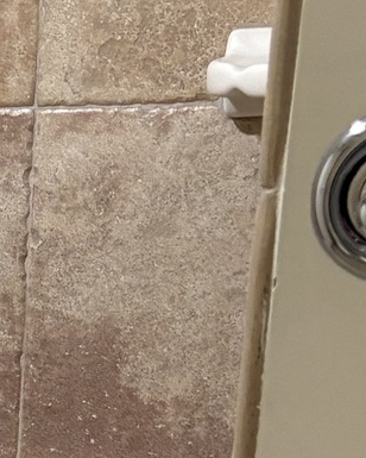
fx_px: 2058
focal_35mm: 152
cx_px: -535
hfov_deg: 9.1
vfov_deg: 11.7
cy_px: 818
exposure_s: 1/60
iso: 200
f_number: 1.6
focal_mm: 5.96
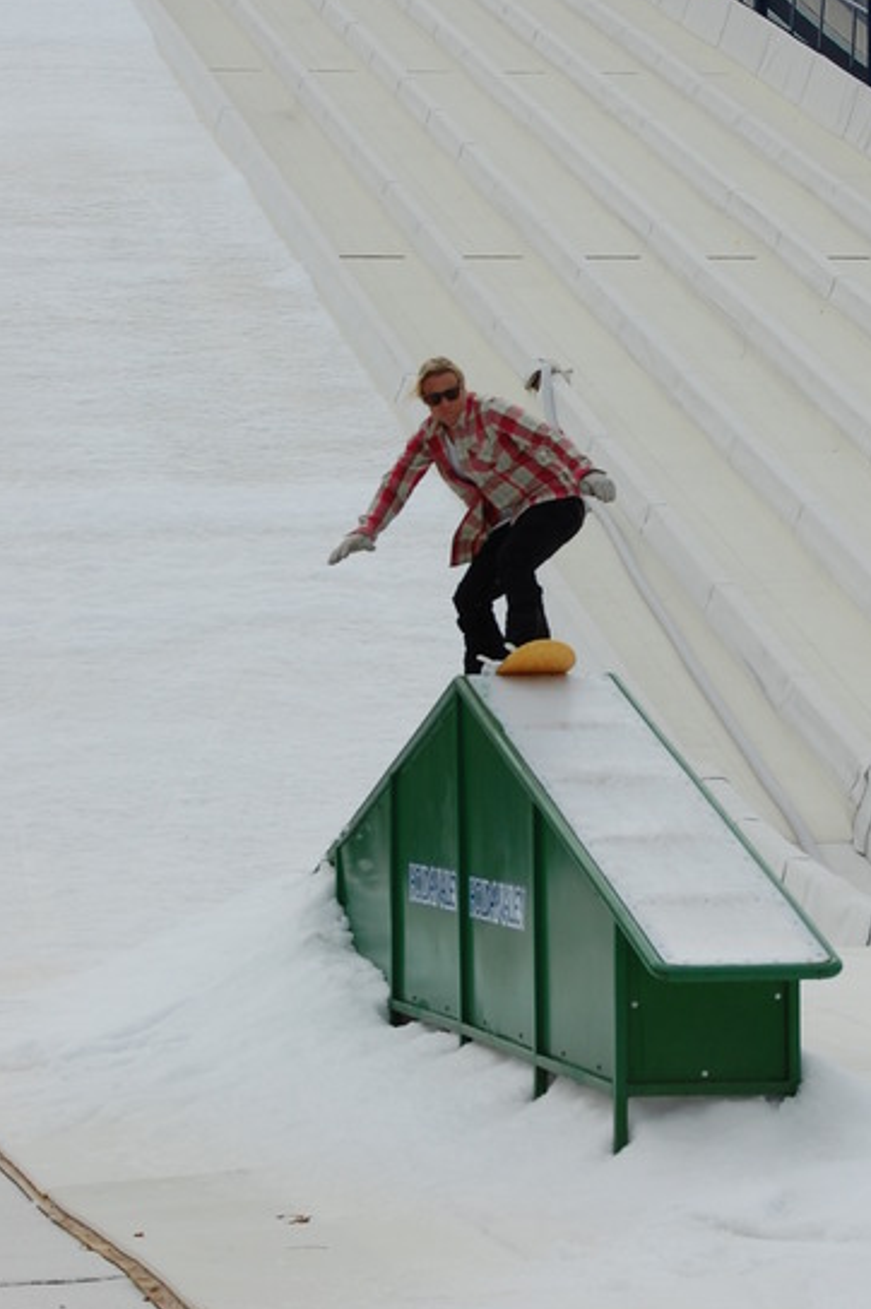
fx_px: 4972
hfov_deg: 10.0
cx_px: 580
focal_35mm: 137
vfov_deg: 15.0
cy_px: 592
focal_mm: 55
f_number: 10
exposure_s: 1/400
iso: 200
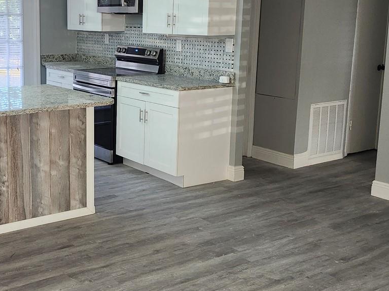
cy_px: 114
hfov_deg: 38.6
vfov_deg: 30.2
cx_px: 93
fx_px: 539
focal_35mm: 48
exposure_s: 1/120
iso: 320
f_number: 1.8
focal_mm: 5.54
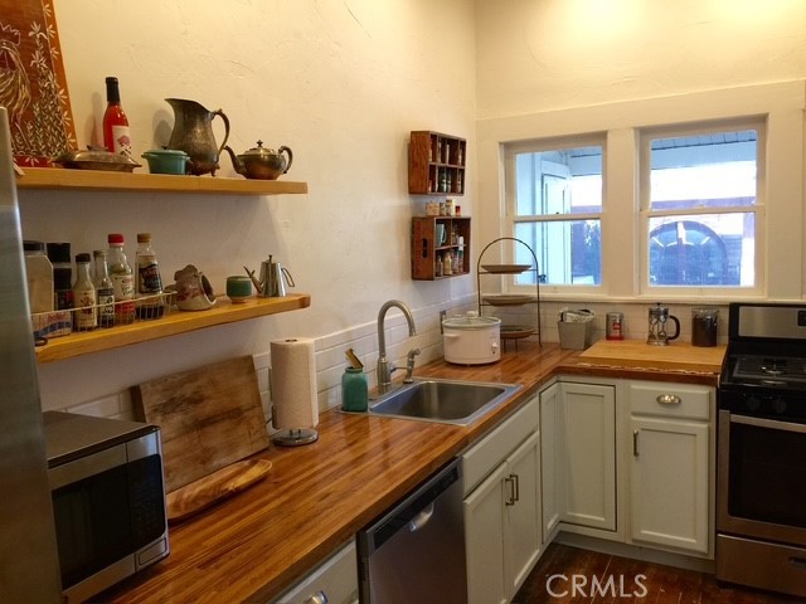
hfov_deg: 61.7
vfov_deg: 48.2
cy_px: 302
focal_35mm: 29
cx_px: 403
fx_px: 675
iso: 40
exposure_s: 1/15
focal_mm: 4.15
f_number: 2.2
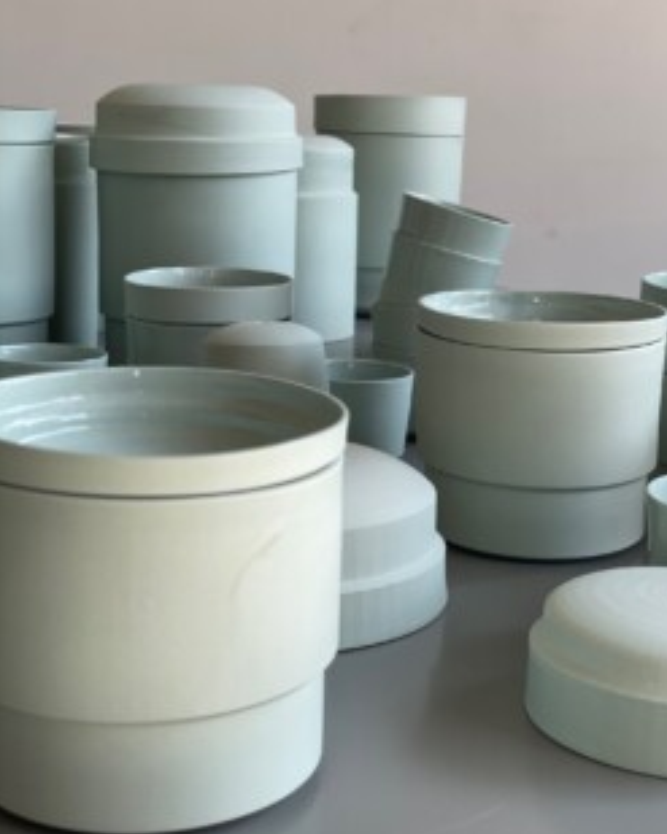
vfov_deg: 32.5
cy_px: 379
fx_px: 1432
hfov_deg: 26.2
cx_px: 350
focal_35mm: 58
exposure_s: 1/168
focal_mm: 6
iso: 25
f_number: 2
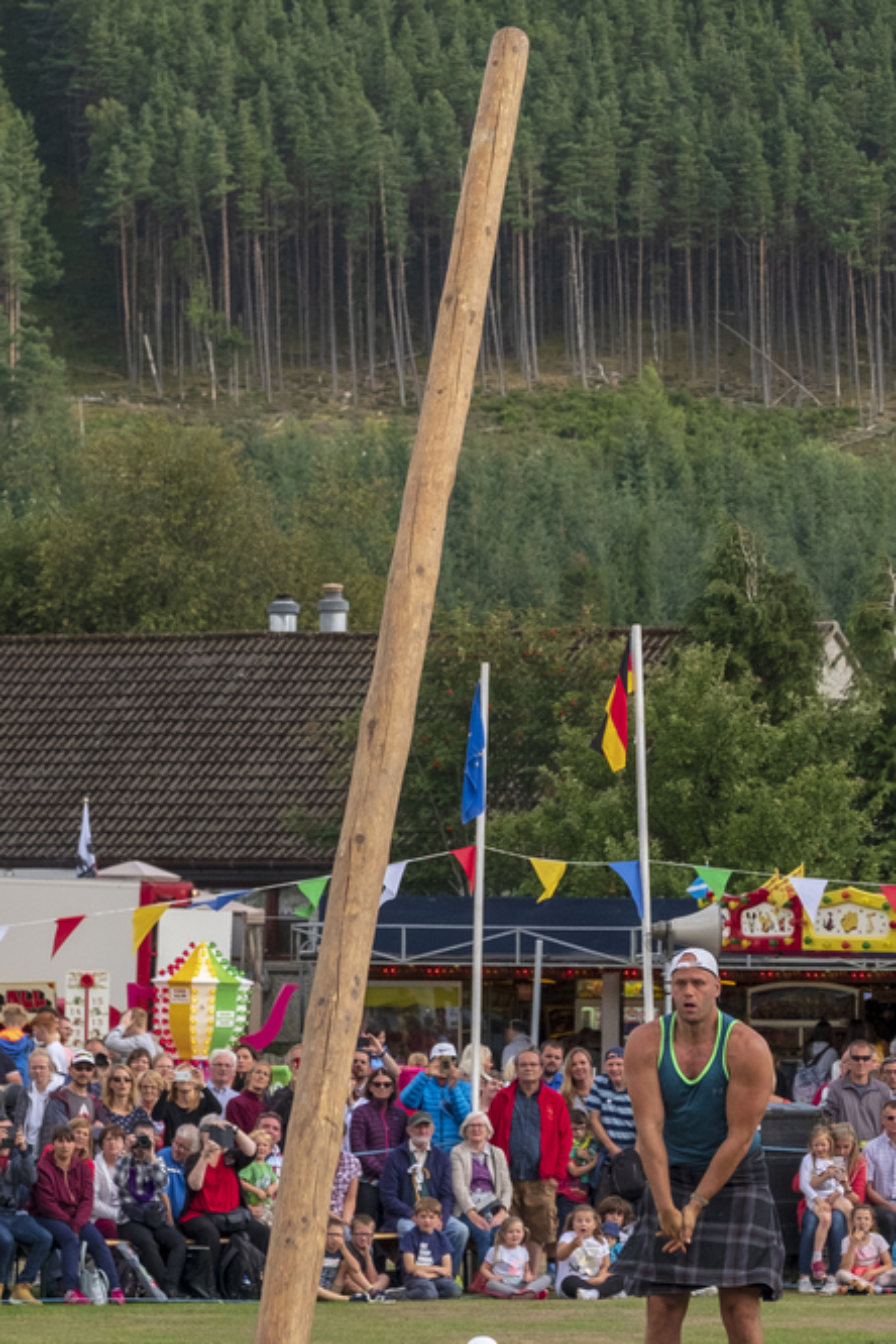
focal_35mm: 242
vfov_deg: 8.5
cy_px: 268
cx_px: 570
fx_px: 9034
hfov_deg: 5.7
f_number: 5
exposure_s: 1/1000
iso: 500
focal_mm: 83.8
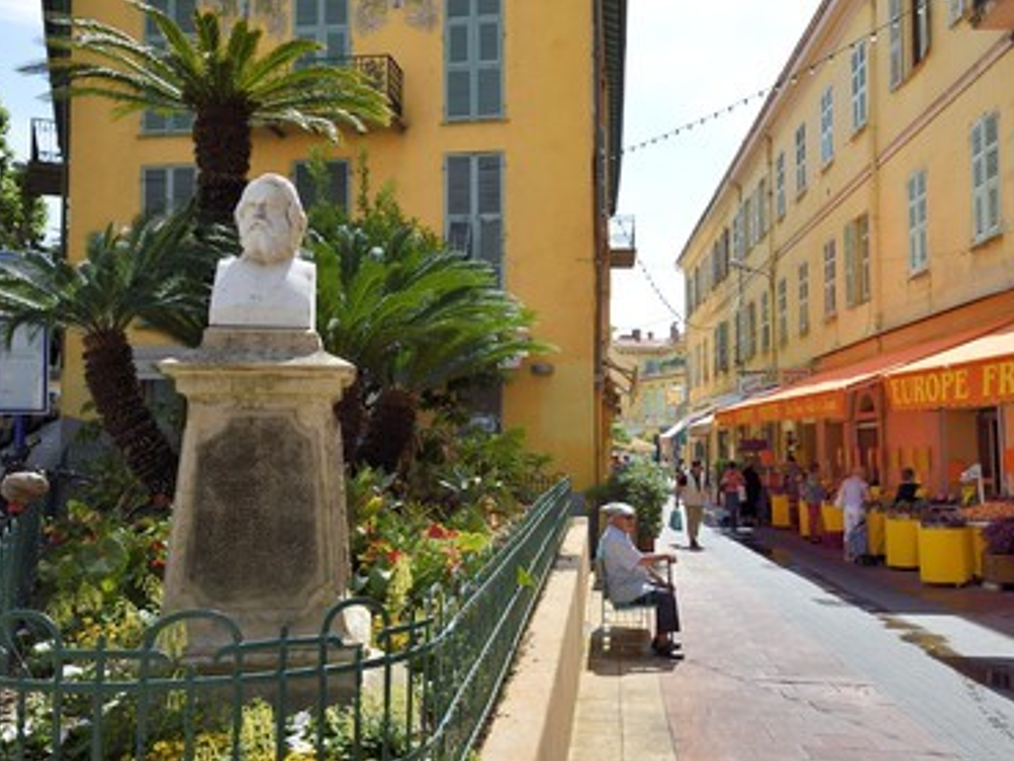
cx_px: 541
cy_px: 379
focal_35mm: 35
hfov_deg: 52.6
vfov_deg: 40.7
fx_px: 1026
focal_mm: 32
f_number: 10
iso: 200
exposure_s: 1/250
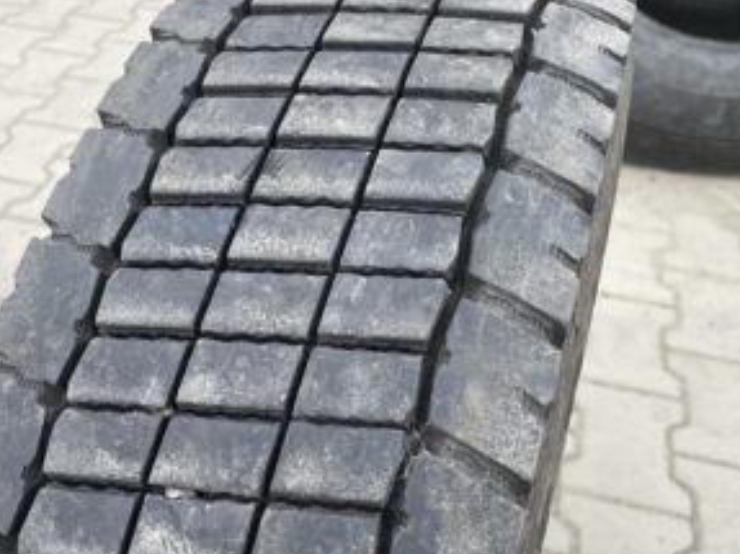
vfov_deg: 36.8
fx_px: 833
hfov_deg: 47.6
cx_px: 302
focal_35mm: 39
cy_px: 285
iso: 32
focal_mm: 4.2
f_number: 1.6
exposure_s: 1/318
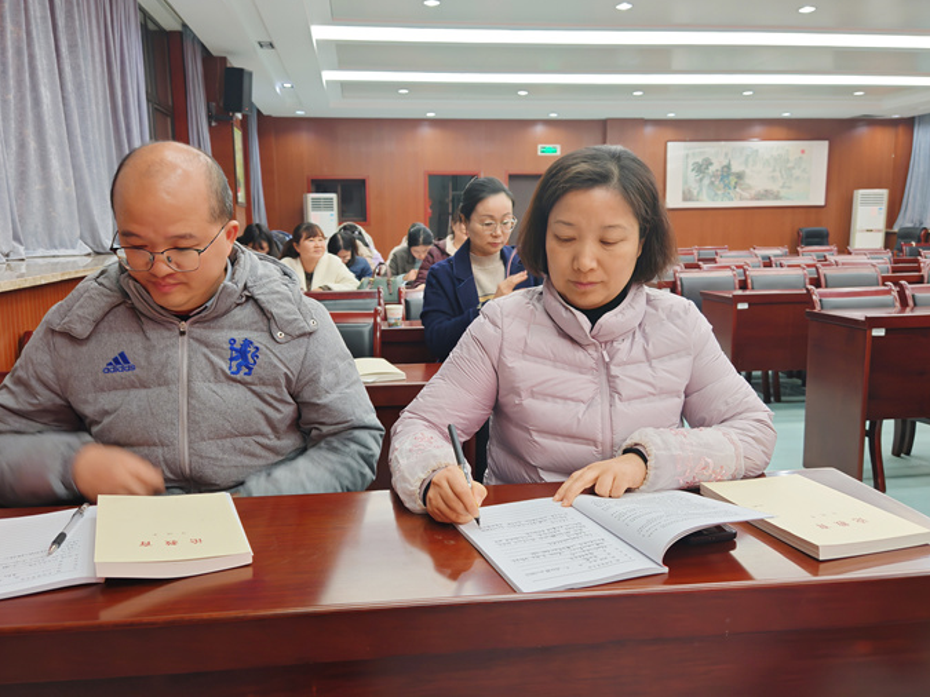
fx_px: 752
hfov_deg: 63.4
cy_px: 342
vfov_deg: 49.7
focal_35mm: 28
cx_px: 455
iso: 320
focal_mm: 6.67
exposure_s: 1/50
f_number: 1.9
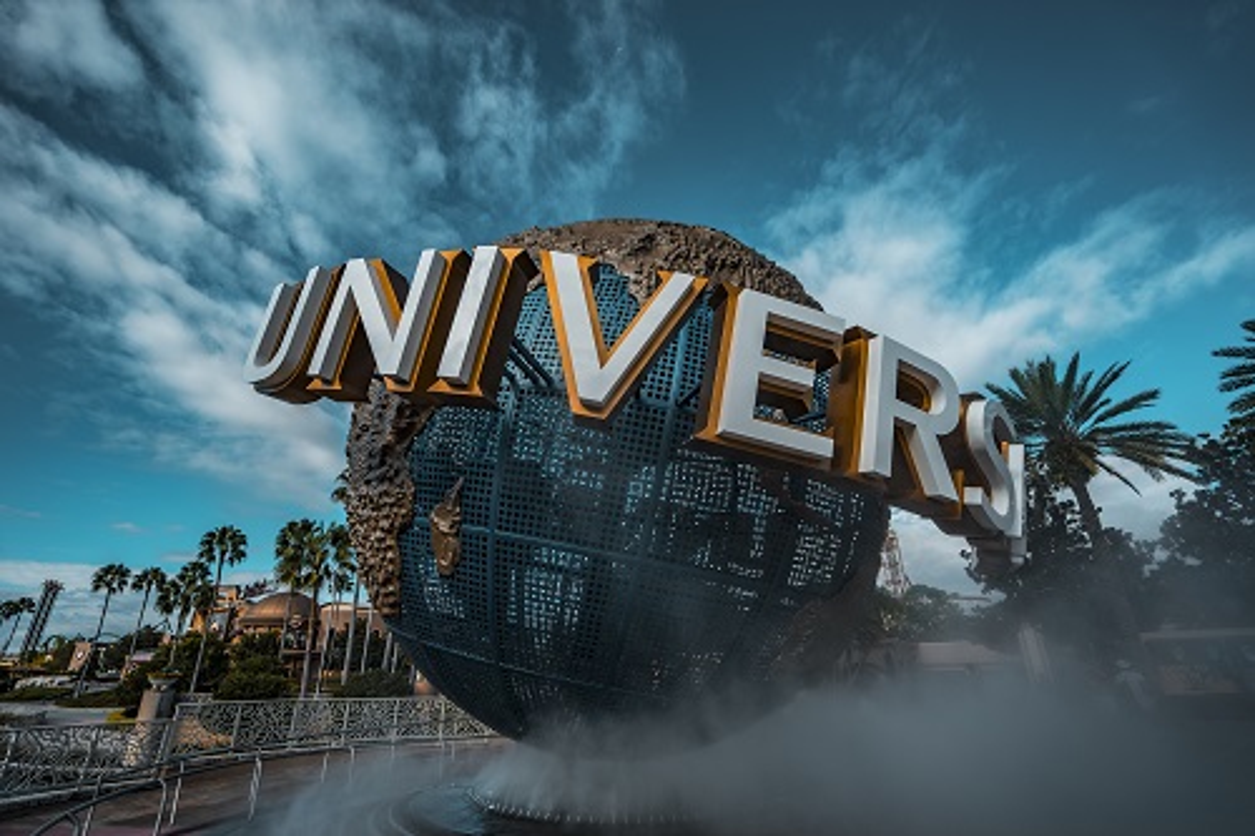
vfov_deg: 73.7
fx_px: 558
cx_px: 628
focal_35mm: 16
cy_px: 418
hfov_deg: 96.8
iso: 100
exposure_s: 1/800
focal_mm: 16
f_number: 4
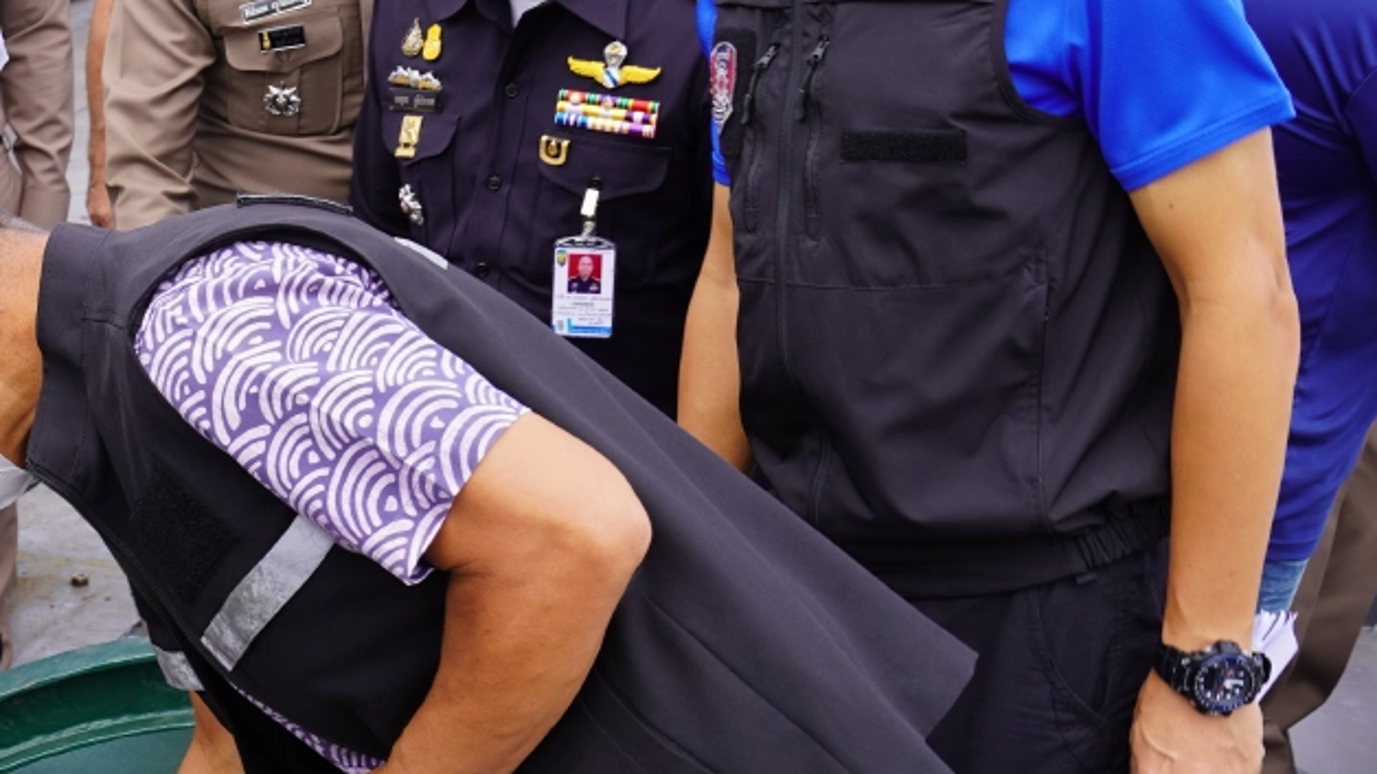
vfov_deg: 17.2
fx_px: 2555
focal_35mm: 70
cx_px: -123
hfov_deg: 27.7
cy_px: 288
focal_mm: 30
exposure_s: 1/100
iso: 100
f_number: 7.1
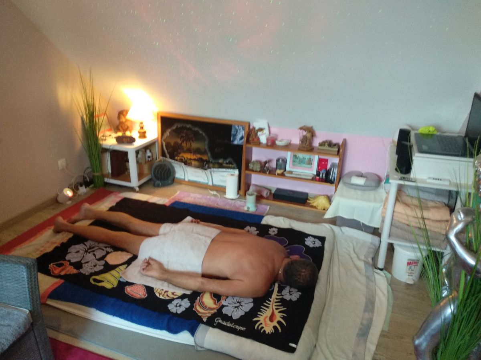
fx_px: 361
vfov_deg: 53.1
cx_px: 240
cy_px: 180
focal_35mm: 26
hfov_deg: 67.3
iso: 640
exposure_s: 1/25
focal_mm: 3.81
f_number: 2.2
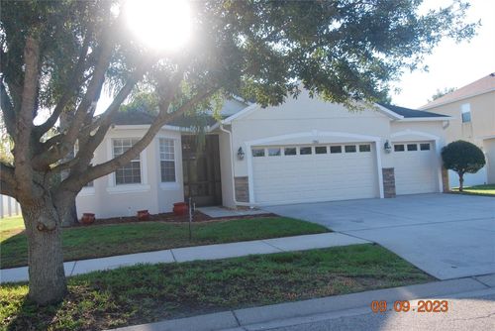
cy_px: 166
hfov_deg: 57.2
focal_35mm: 33
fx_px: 454
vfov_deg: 40.0
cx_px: 248
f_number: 6.3
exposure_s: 1/160
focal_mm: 22
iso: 100
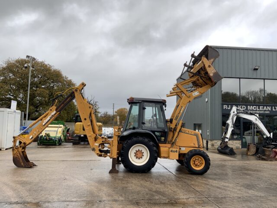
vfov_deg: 48.2
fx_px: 232
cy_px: 104
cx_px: 138
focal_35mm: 29
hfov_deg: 61.7
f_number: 1.8
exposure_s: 1/122
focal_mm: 3
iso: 20
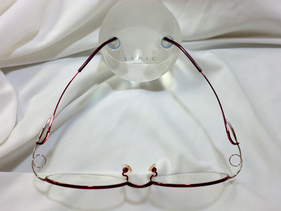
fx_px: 260
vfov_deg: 44.2
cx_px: 140
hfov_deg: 56.8
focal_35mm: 32
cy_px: 106
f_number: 3.5
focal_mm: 5.8
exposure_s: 1/60
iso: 125
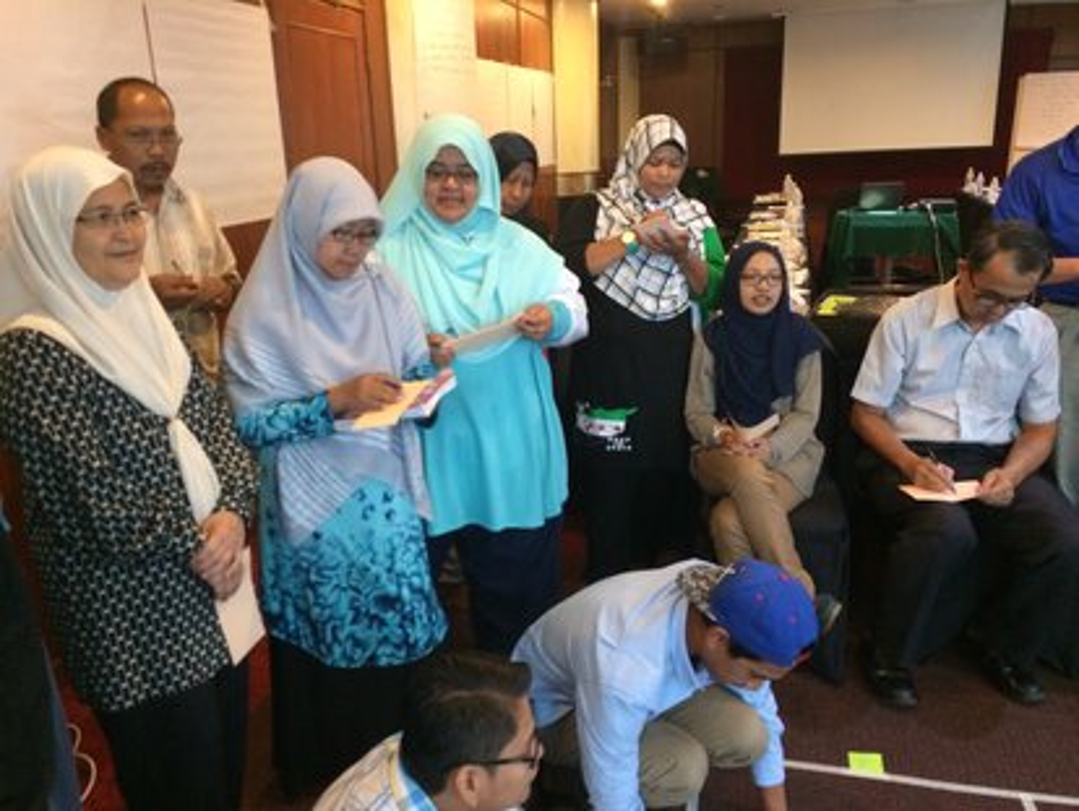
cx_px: 540
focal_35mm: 29
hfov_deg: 61.6
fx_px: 904
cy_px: 406
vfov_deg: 48.3
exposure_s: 1/33
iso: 320
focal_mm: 4.15
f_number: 2.2
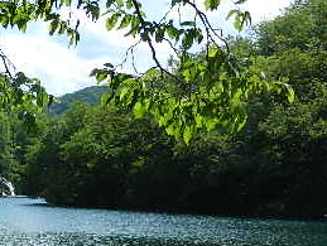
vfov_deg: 13.4
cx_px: -54
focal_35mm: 111
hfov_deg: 17.0
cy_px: 114
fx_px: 1050
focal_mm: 8.2
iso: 160
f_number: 4.2
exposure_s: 1/1250
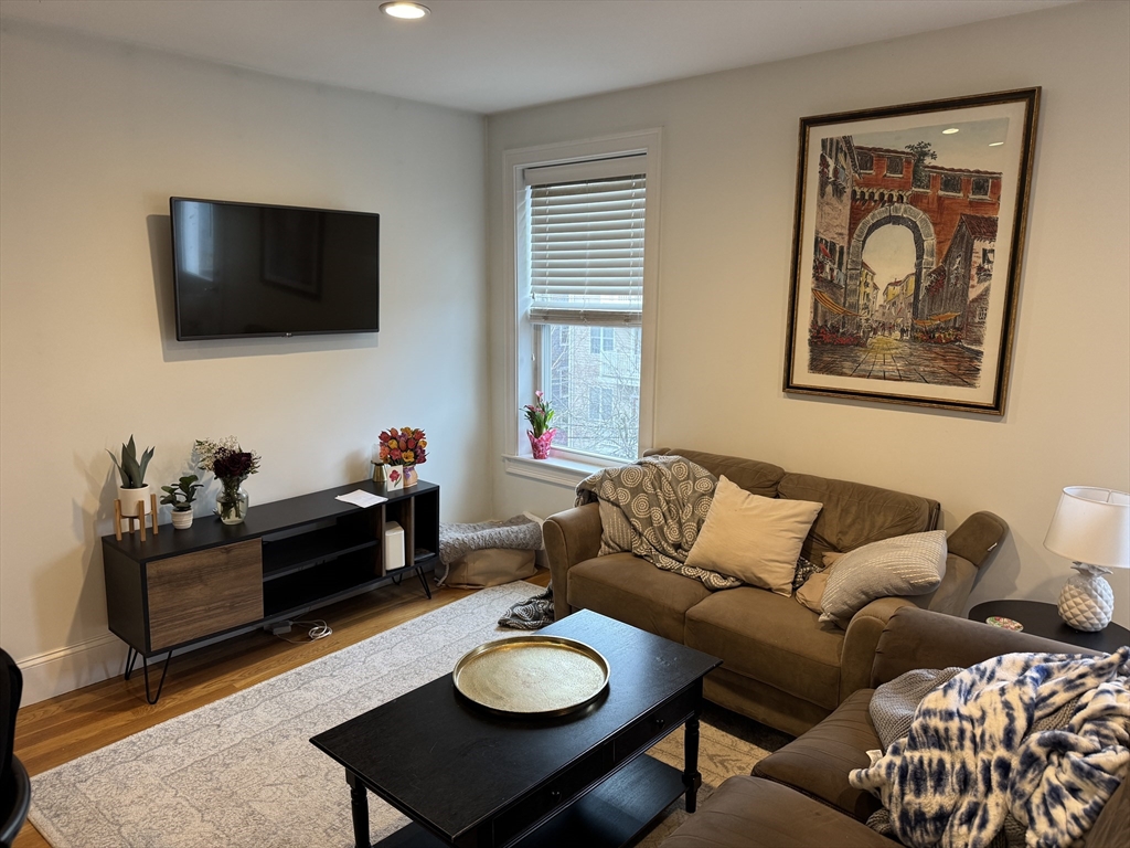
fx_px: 783
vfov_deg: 56.8
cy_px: 424
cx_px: 565
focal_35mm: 24
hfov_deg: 71.6
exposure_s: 1/60
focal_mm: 6.76
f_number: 1.78
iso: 160
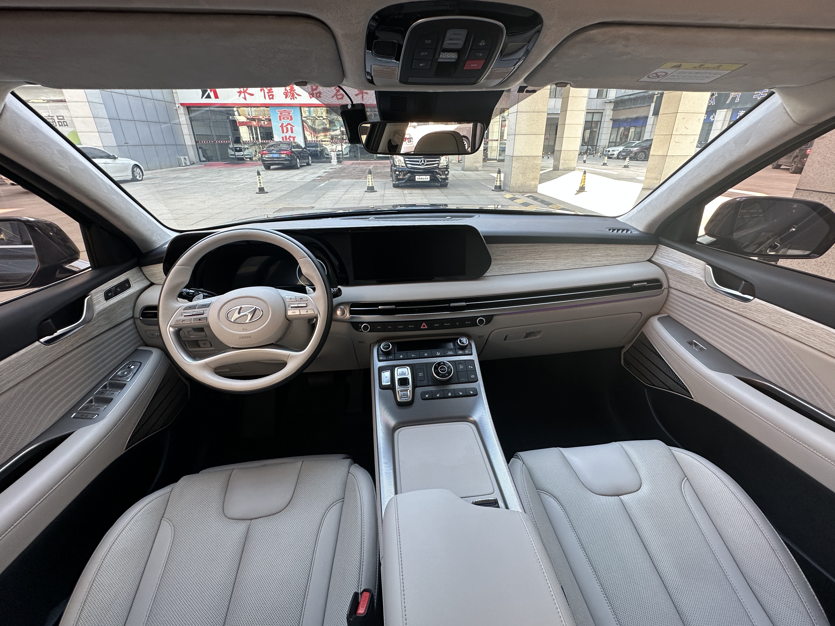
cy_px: 300
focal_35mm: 15
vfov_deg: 81.7
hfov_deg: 98.2
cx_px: 424
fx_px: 362
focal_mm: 2.22
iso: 100
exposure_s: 1/99
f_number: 2.2
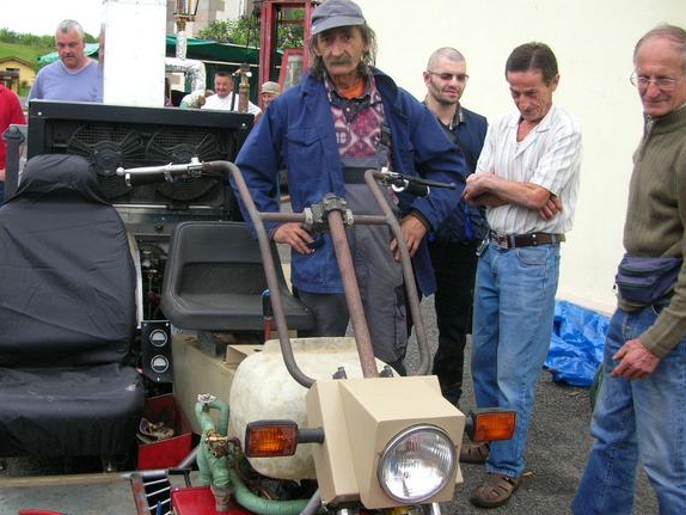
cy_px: 268
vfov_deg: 36.8
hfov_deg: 47.8
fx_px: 773
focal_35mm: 39
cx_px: 326
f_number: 2.8
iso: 50
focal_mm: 5.8
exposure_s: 1/186
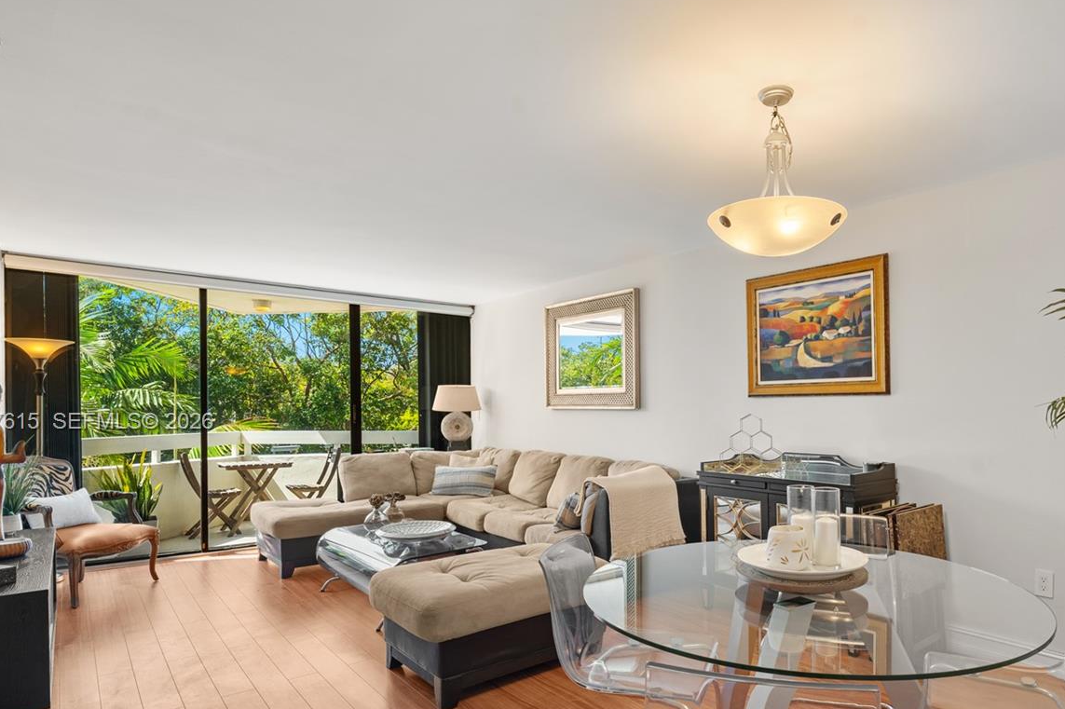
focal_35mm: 21
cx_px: 669
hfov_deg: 79.7
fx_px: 621
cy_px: 423
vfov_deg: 59.0
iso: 320
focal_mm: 15
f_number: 8
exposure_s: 1/3
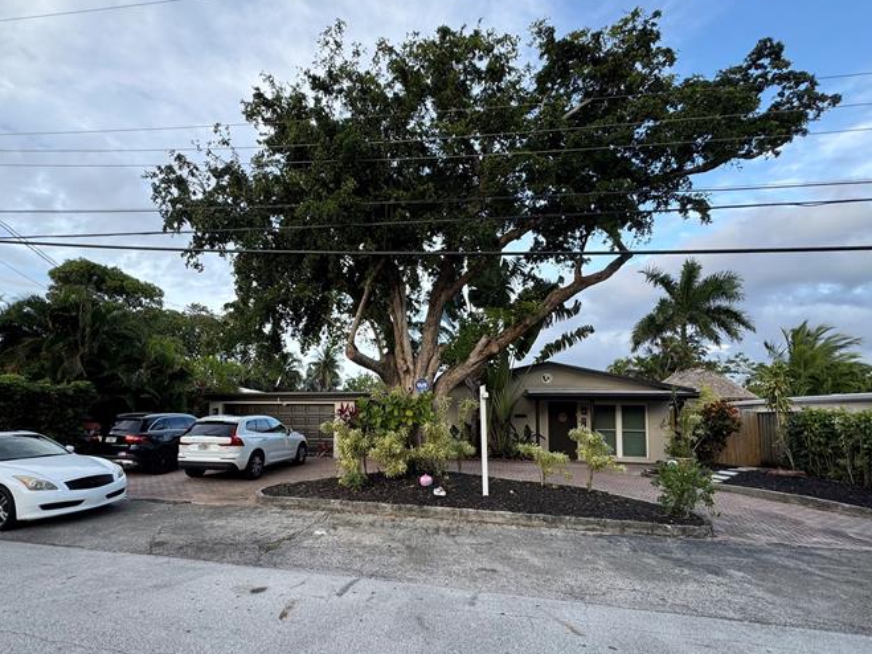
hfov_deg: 90.8
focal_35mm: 17
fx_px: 428
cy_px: 381
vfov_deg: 74.2
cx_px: 396
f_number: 2.2
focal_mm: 2.22
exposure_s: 1/126
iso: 40
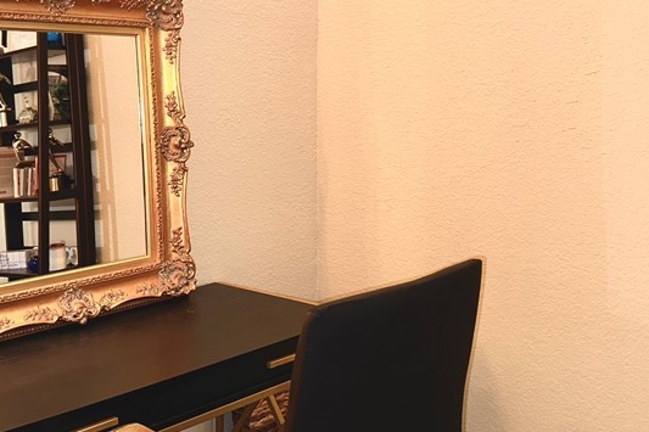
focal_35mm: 48
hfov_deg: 41.1
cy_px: 150
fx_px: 865
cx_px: 310
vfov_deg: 27.9
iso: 80
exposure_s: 1/22
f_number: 1.78
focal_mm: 6.86
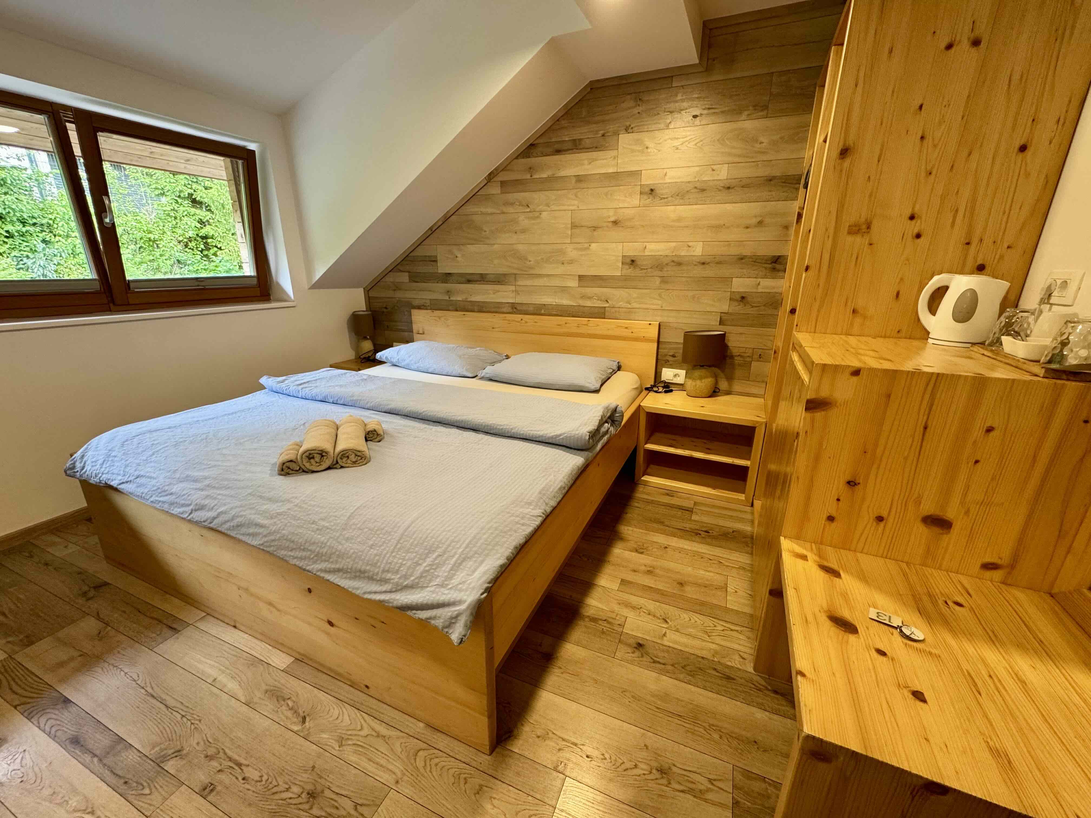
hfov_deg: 102.1
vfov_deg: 85.7
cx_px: 546
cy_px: 409
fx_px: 441
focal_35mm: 14
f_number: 2.2
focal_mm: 2.22
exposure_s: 1/50
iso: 200
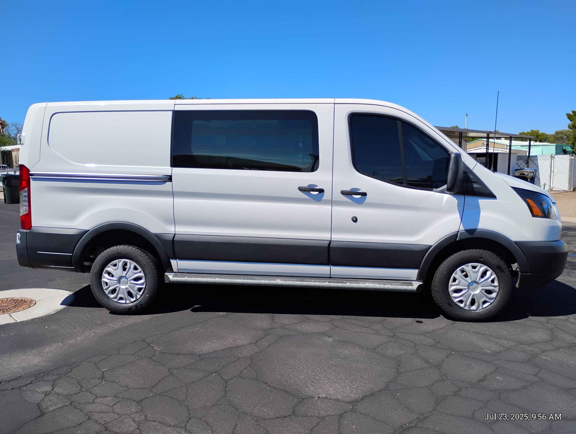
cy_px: 217
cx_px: 288
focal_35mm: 28
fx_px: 467
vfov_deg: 49.9
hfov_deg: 63.4
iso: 100
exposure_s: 1/1207
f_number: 1.8
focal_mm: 4.26
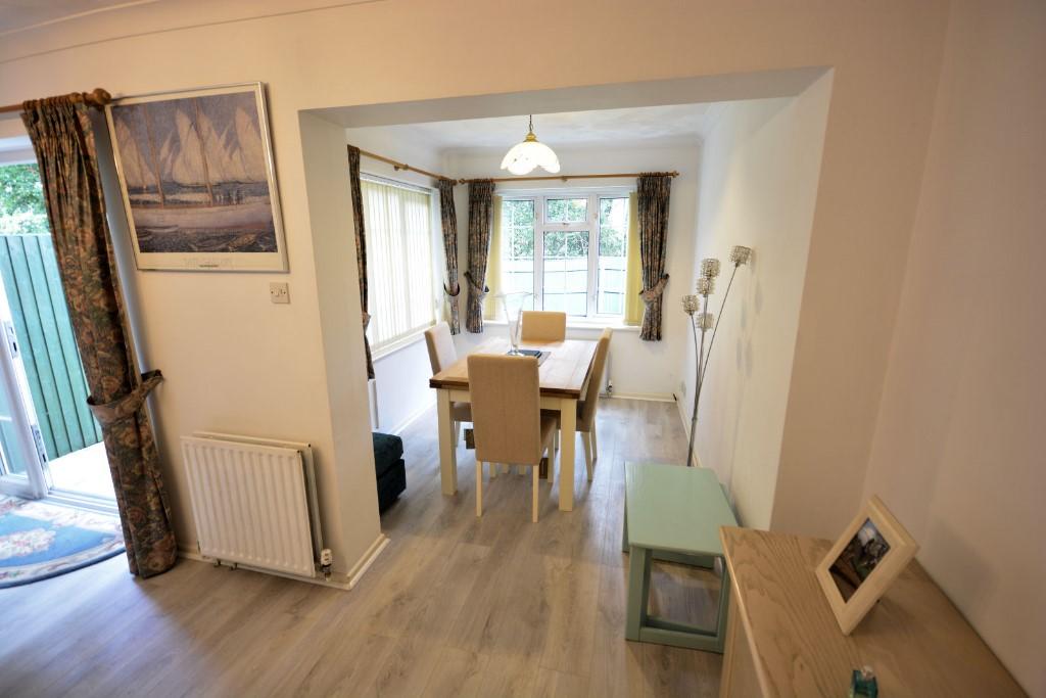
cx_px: 523
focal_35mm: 15
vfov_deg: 77.3
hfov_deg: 100.4
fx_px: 436
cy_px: 349
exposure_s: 1/20
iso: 400
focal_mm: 10
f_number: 4.5
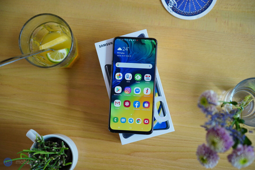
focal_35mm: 55
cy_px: 85
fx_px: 390
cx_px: 128
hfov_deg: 36.2
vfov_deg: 24.6
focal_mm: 55
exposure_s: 1/800
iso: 2000
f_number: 3.5
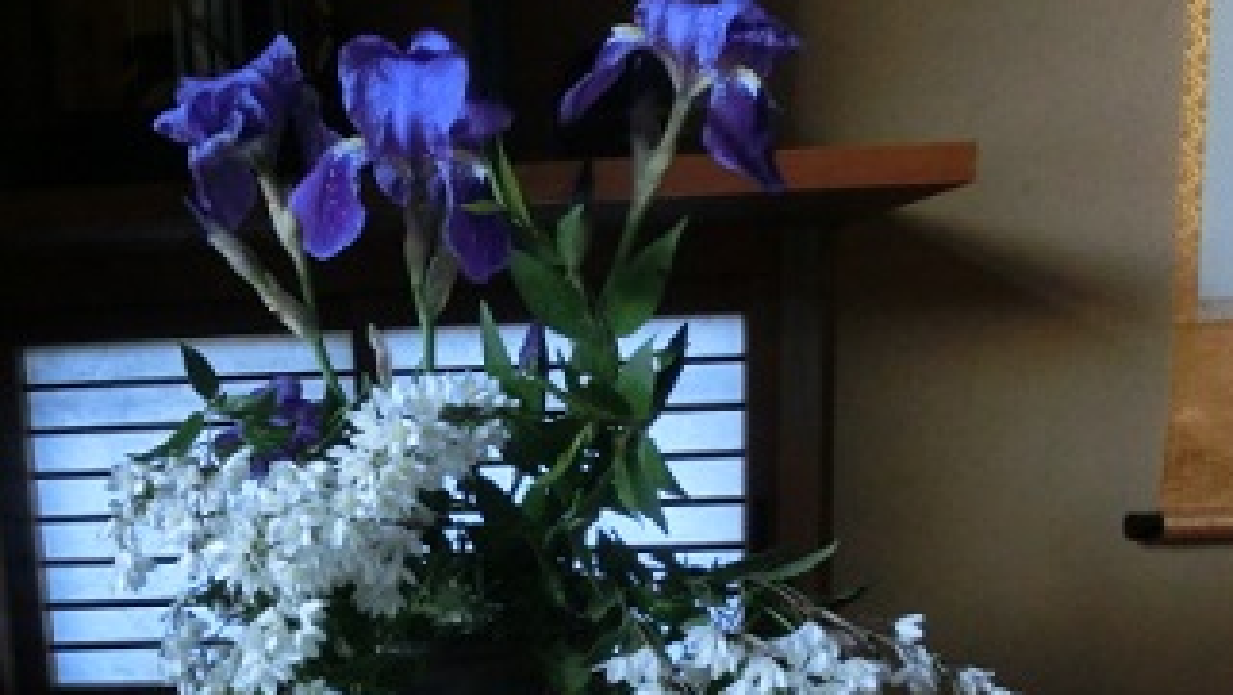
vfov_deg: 30.3
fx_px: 1243
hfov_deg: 51.9
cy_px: 580
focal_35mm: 38
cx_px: 430
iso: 800
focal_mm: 4.4
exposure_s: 1/125
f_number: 3.3
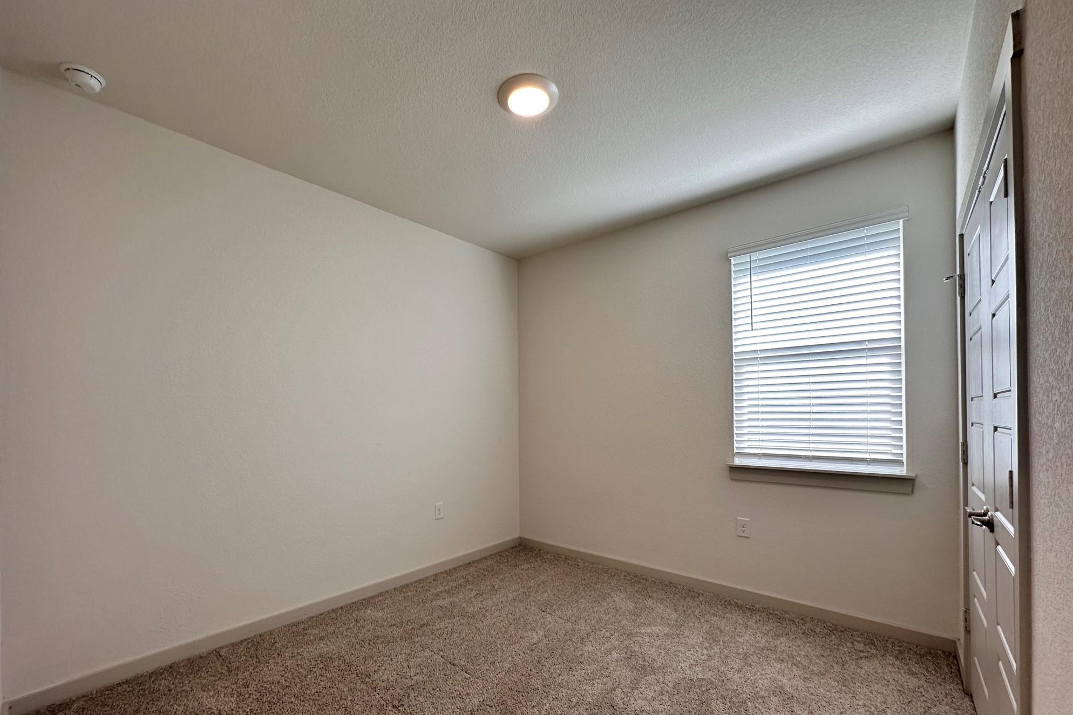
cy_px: 412
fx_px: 447
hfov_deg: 100.4
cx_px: 521
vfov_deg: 76.8
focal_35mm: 15
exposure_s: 1/120
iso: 64
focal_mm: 2.22
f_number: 2.2
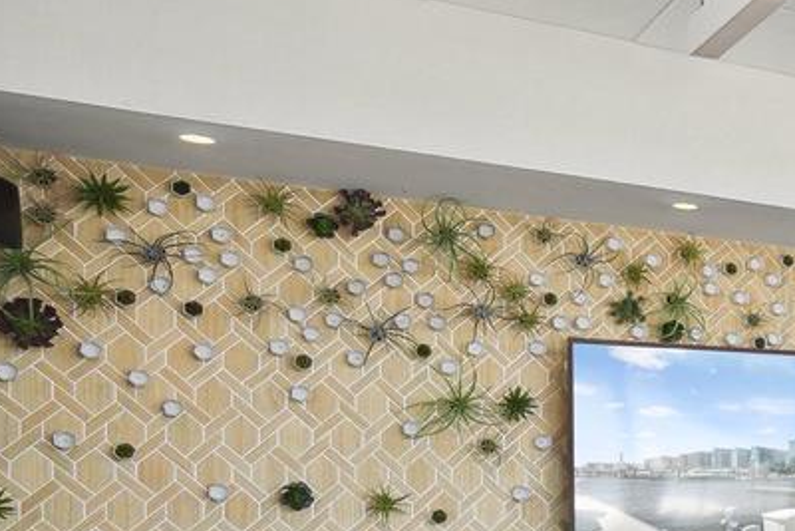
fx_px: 1193
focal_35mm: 54
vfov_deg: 23.9
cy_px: 541
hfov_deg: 24.7
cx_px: 1292
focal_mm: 10
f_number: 7.1
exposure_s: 1/15
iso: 100
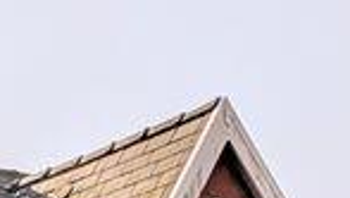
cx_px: -500
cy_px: 536
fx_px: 1691
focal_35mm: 182
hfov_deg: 10.2
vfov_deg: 6.3
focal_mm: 6.9
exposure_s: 1/5263
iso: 17
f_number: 1.68
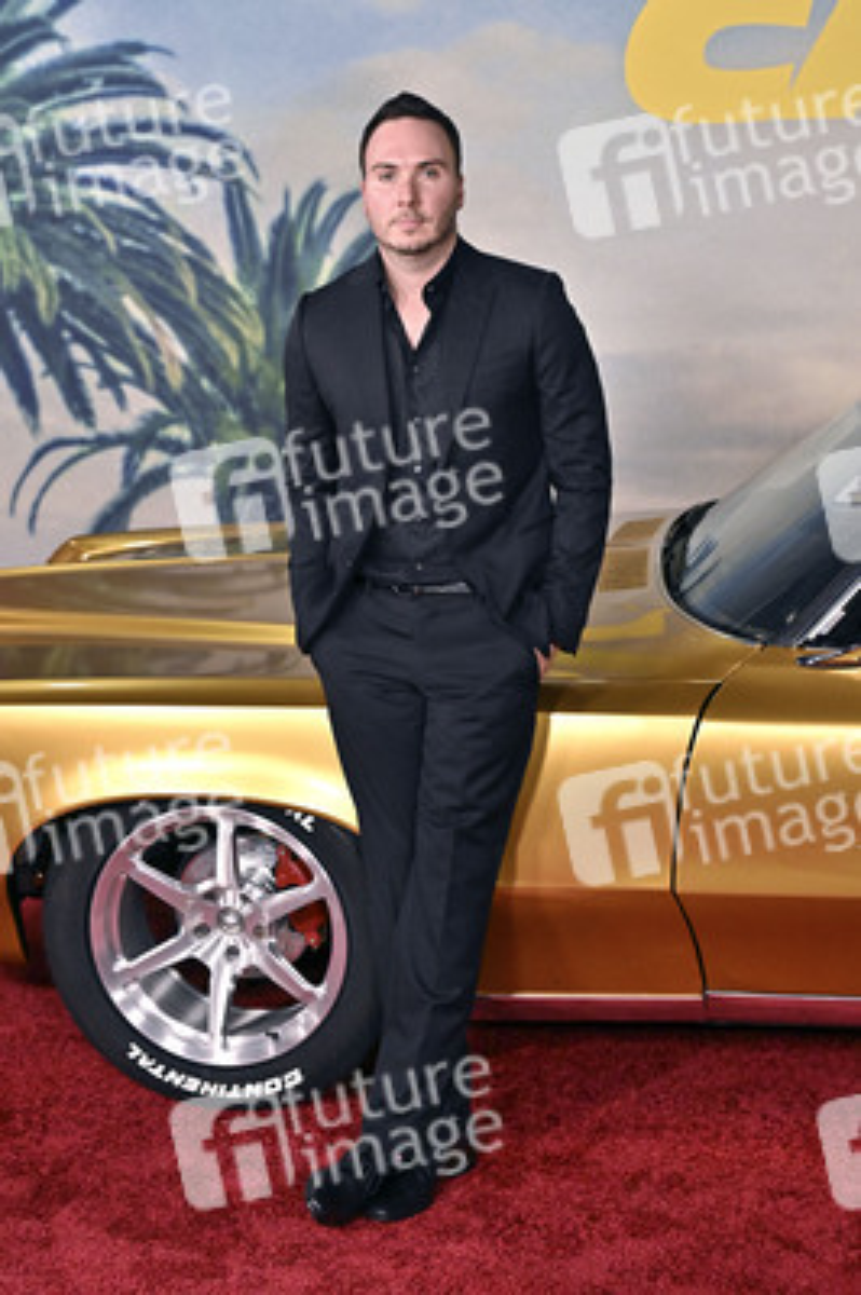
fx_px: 1761
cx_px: 430
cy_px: 648
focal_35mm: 49
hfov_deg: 27.5
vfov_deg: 40.4
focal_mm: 49
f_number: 4
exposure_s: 1/320
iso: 3200
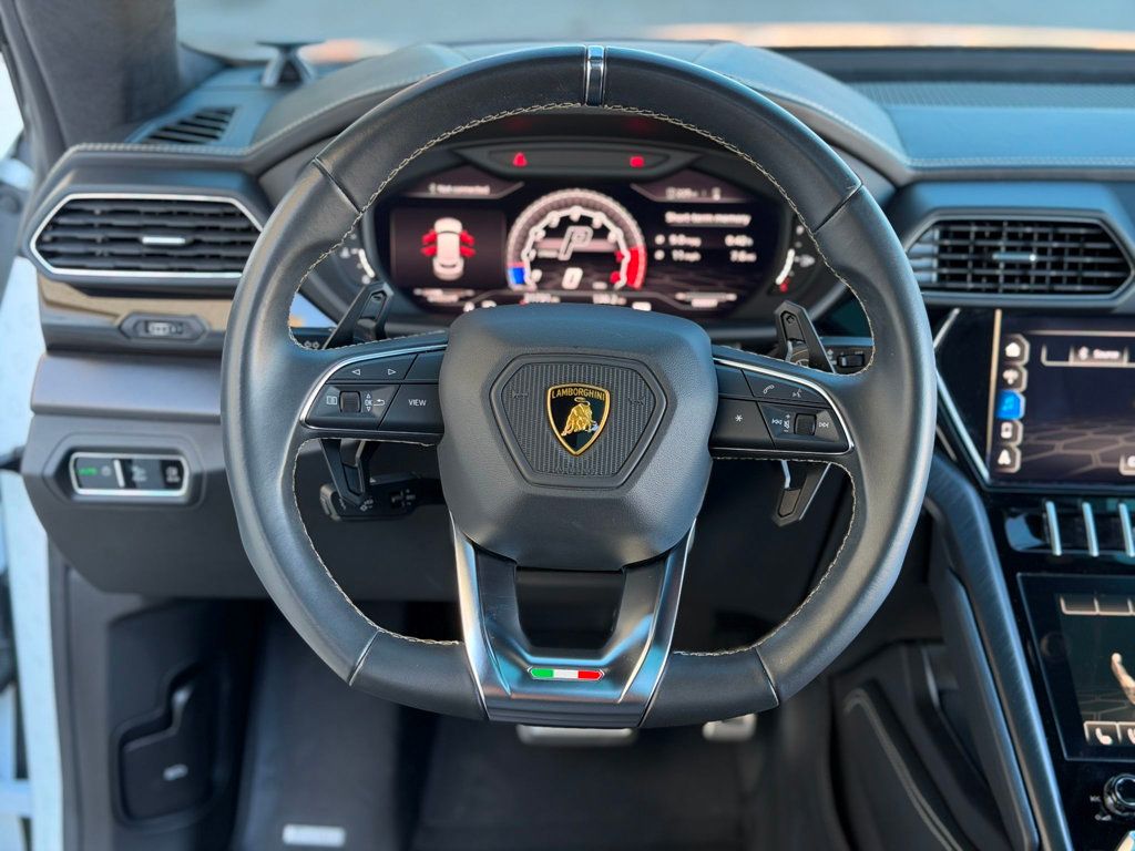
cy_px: 426
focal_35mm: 48
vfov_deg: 30.3
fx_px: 1574
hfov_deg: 39.7
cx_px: 568
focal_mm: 6.76
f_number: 1.78
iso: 125
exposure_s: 1/60
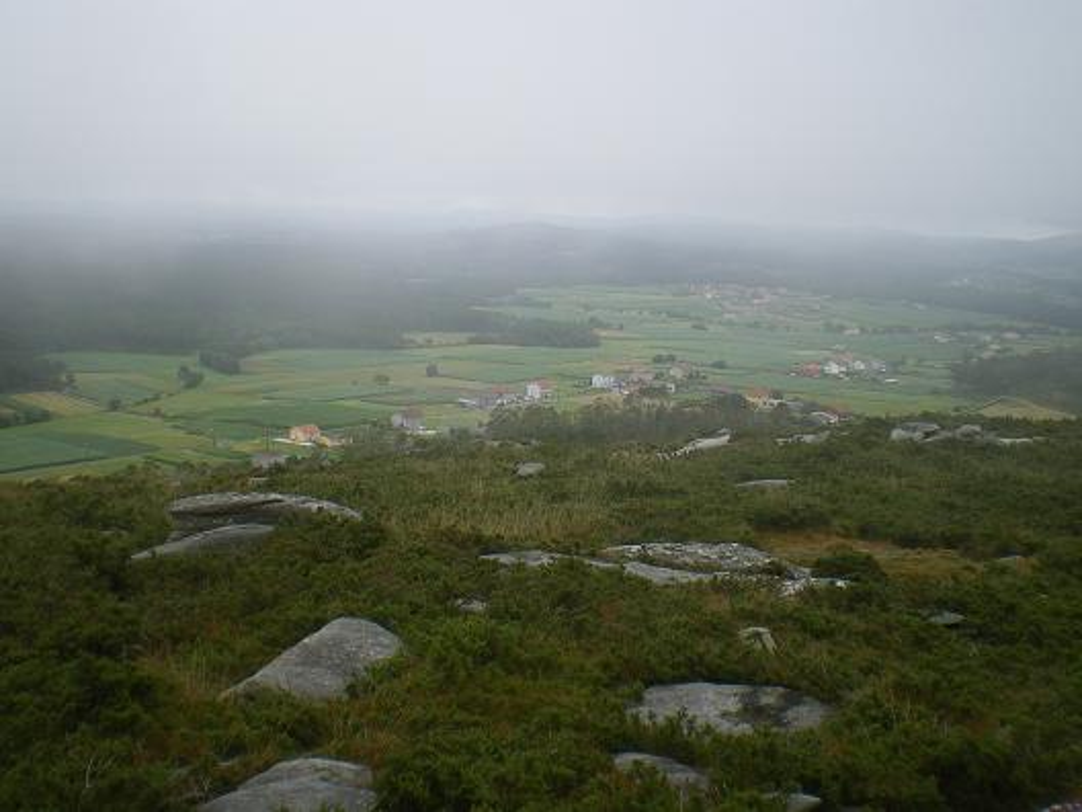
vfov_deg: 37.7
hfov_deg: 49.0
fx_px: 1188
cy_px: 406
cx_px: 541
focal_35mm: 38
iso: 64
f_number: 4.6
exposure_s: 1/320
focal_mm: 6.3
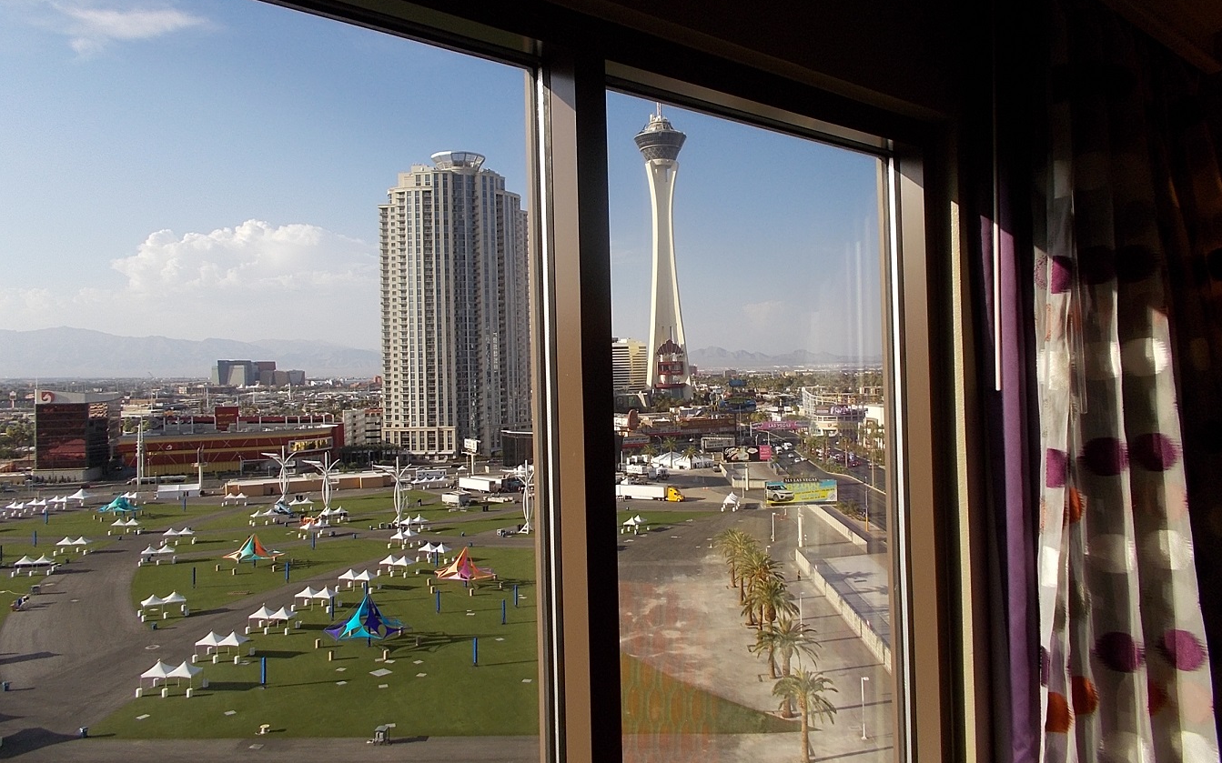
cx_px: 620
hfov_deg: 66.5
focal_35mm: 28
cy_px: 357
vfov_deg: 44.5
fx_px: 932
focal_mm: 4.6
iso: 80
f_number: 3.2
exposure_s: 1/400
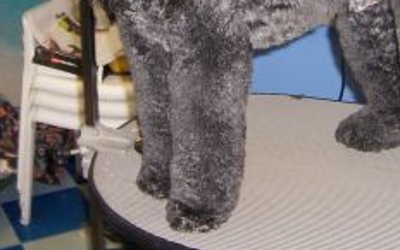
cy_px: -3
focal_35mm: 68
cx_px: 248
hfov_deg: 30.1
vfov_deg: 18.6
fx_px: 741
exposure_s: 1/60
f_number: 2.8
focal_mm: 5.5
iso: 80
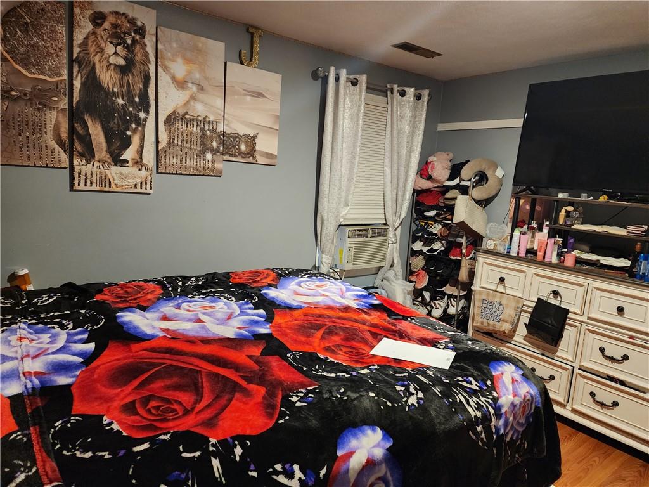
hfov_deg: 73.9
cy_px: 244
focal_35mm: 23
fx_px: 431
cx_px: 324
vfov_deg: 58.9
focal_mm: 6.4
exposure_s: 1/40
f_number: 1.8
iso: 500
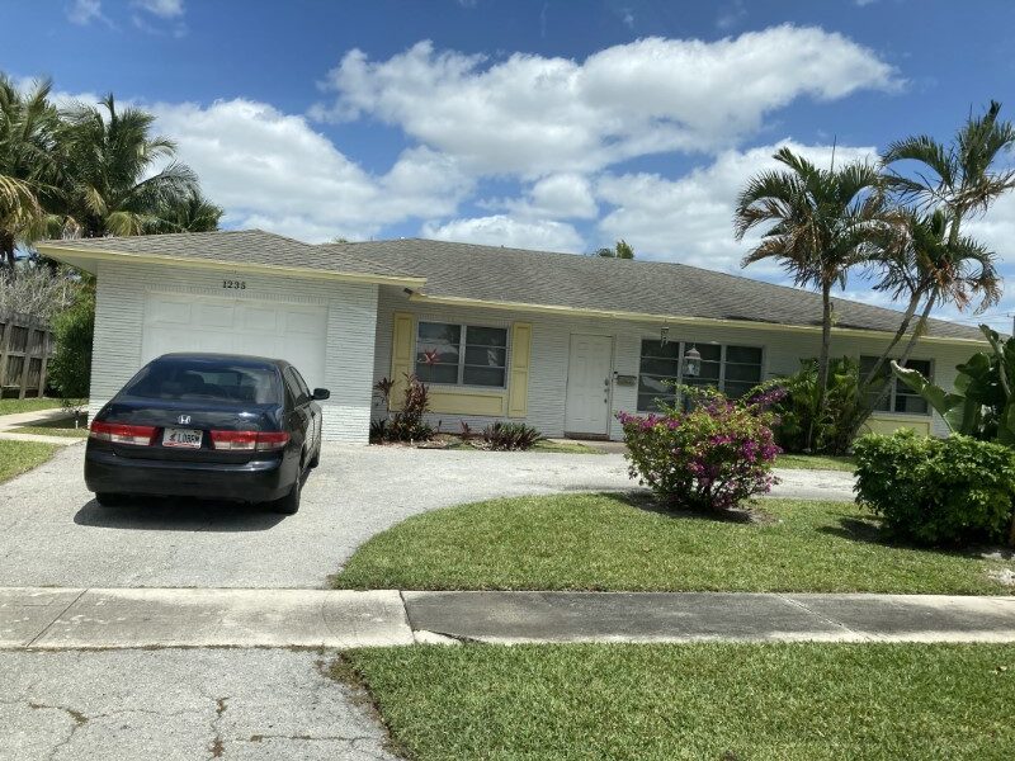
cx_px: 508
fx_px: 821
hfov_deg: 63.4
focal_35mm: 28
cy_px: 380
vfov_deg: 49.7
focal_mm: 3.99
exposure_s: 1/2404
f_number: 1.8
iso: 20
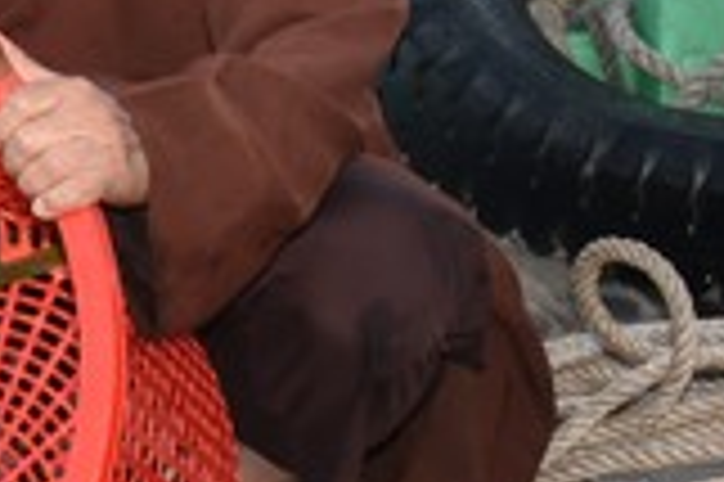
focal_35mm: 210
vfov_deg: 6.5
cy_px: 50
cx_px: -490
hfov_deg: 9.4
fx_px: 4219
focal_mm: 52
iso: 1600
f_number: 11
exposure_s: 1/200
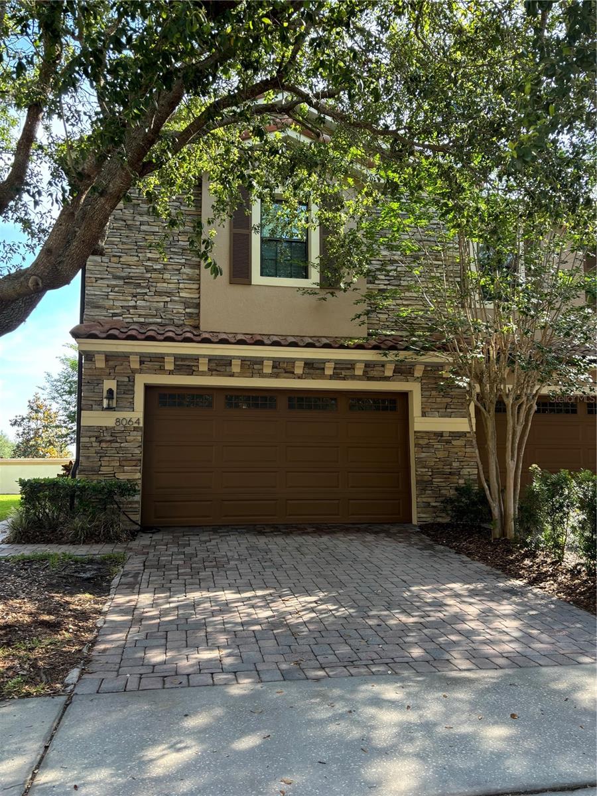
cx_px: 298
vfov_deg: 67.3
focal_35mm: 26
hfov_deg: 53.1
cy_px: 398
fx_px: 598
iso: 40
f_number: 1.6
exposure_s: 1/211
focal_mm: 5.96
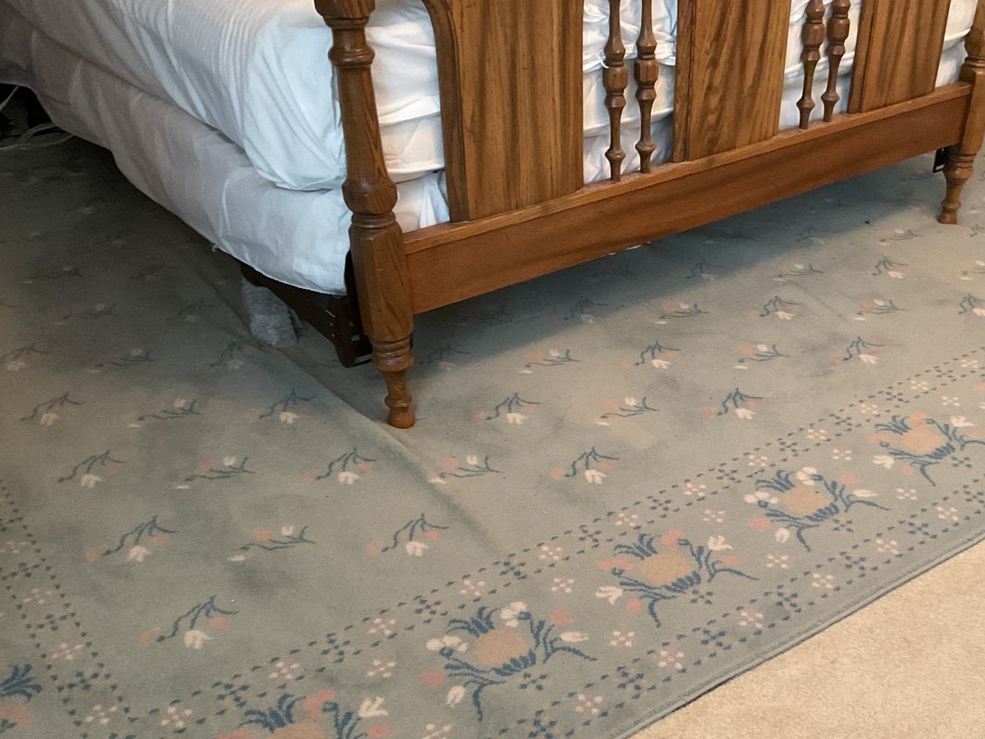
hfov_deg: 46.2
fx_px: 1138
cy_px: 493
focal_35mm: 40
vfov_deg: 35.6
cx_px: 640
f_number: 1.8
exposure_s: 1/40
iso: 320
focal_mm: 3
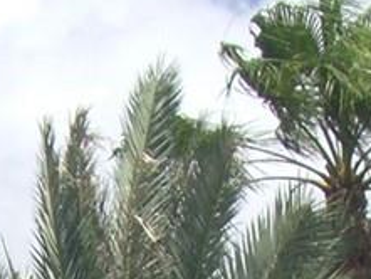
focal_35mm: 340
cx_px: 143
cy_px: 995
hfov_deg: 5.8
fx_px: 3646
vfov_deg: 4.1
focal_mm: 7.6
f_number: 4.8
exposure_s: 1/500
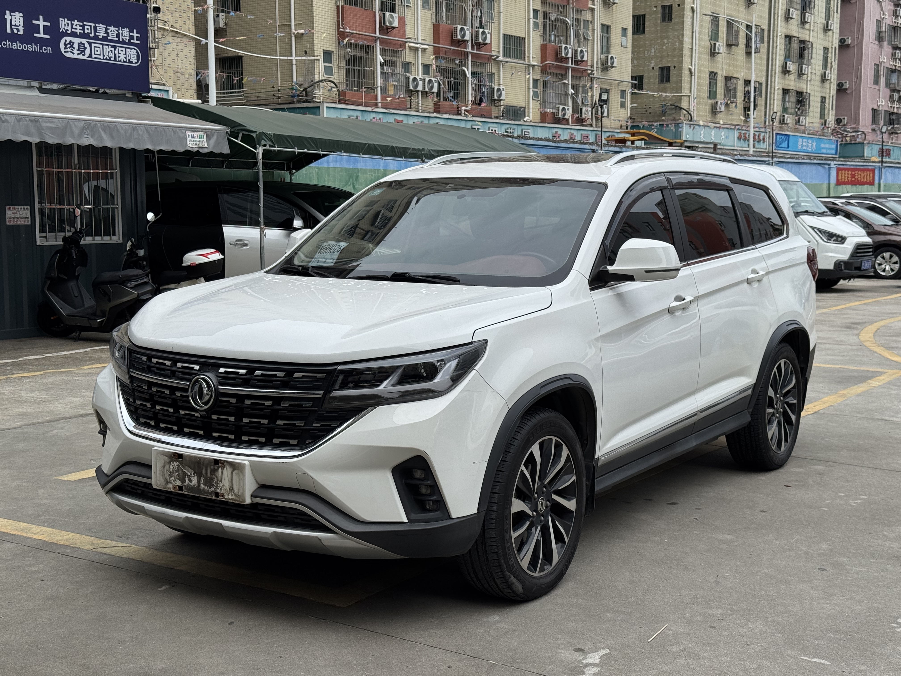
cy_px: 338
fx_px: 1249
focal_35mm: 48
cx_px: 450
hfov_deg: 39.7
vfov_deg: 30.3
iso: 64
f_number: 1.78
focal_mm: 6.76
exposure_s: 1/3425
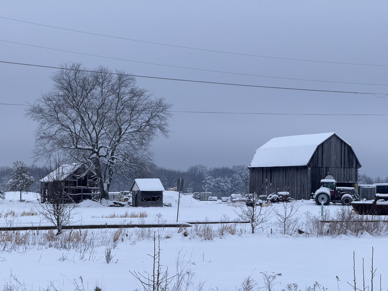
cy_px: 146
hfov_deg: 16.4
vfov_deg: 12.3
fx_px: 1345
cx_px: 194
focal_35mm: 120
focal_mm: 15.66
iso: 250
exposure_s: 1/66
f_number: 2.8
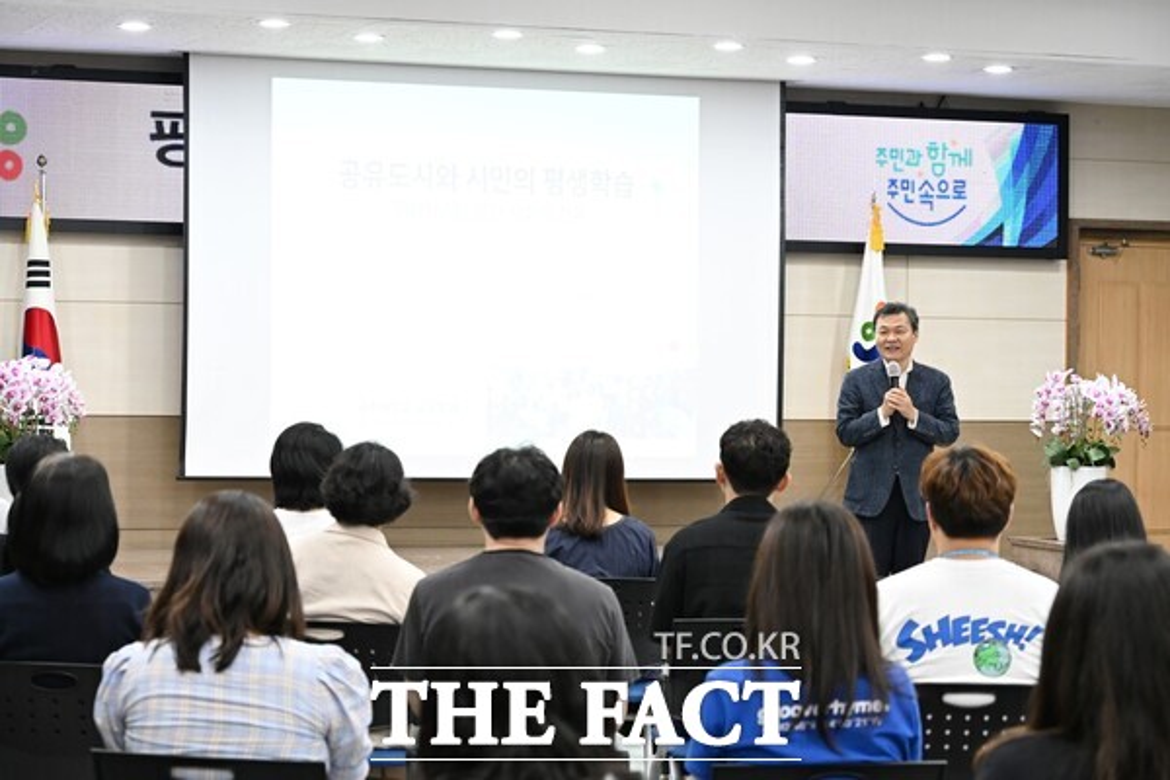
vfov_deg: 17.1
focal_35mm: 80
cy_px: 390
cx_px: 585
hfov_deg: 25.4
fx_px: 2600
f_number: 6.3
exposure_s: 1/125
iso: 3200
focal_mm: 80
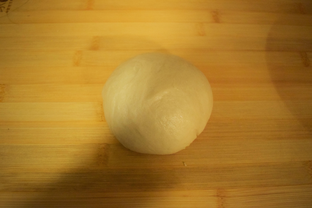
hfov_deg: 61.9
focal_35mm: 30
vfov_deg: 43.6
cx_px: 156
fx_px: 260
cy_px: 104
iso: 3200
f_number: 3.5
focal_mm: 20
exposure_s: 1/200
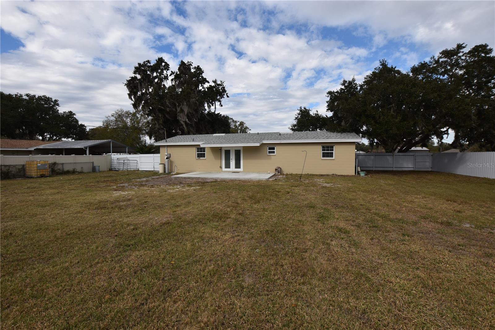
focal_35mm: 15
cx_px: 248
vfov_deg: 77.3
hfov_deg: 100.4
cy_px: 165
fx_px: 206
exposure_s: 1/250
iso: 100
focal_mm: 10
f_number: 8
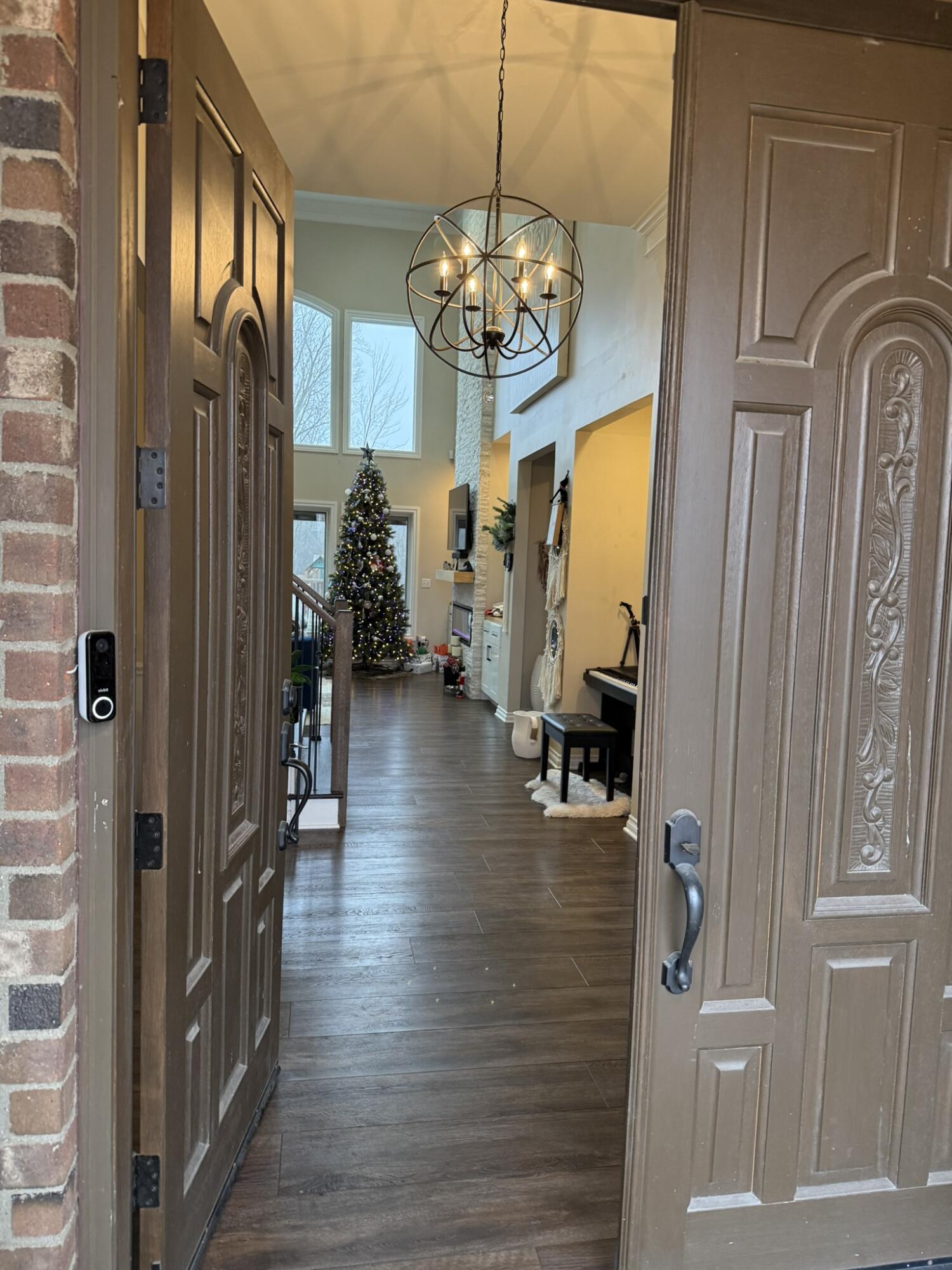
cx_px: 476
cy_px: 635
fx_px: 880
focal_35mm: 24
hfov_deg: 56.8
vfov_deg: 71.6
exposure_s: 1/120
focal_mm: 6.76
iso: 250
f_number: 1.78
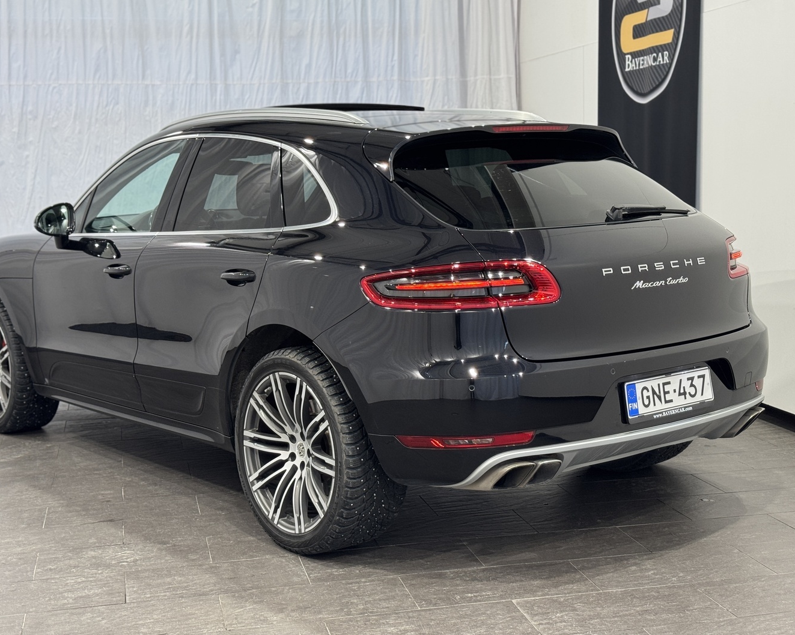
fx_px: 1200
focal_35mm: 51
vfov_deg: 29.7
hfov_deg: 36.6
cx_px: 363
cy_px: 312
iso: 80
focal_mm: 6.76
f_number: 1.78
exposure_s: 1/50
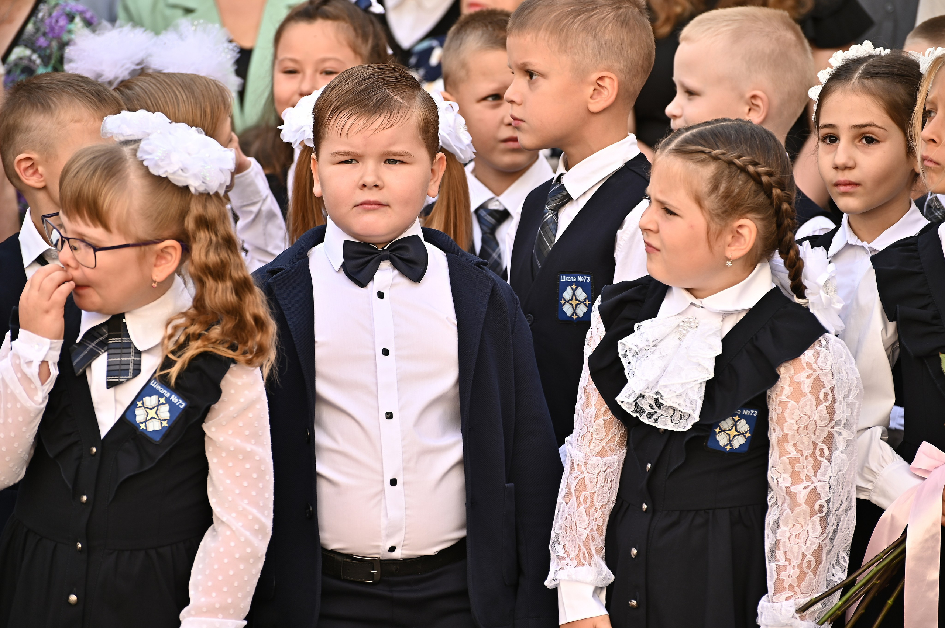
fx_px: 4328
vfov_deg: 8.3
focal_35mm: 165
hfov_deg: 12.5
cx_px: 472
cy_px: 314
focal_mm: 165
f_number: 5.6
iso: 125
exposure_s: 1/200
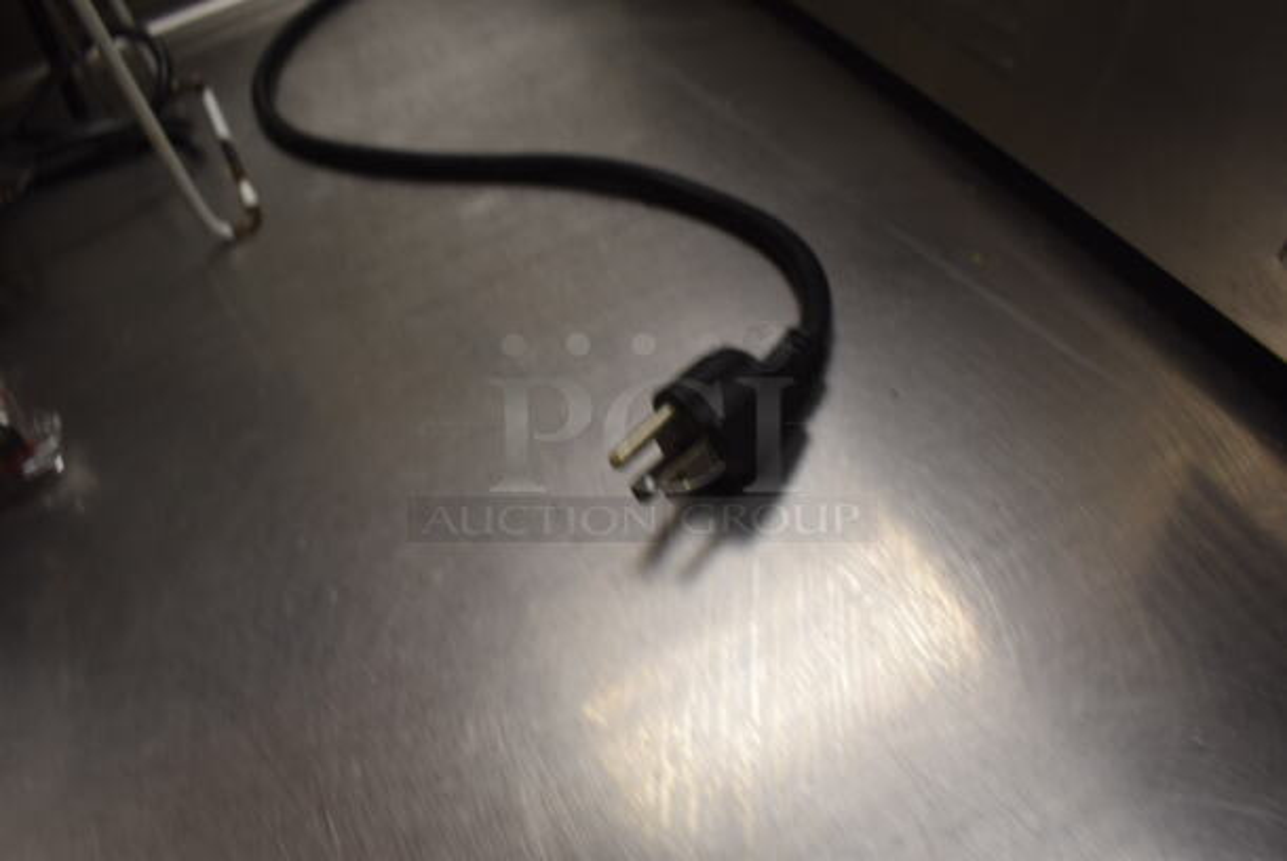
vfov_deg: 48.0
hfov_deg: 67.3
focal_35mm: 27
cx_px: 644
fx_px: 966
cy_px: 430
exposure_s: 1/60
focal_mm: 18
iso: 400
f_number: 7.1
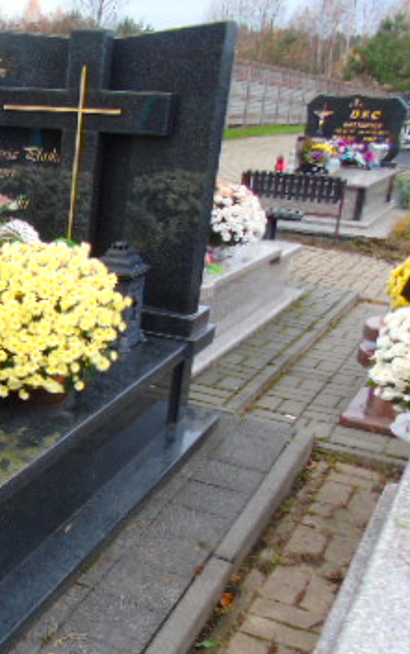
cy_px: 389
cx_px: -106
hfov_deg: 24.0
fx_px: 857
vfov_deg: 41.6
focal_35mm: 48
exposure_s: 1/60
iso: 80
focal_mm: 4.4
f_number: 3.4
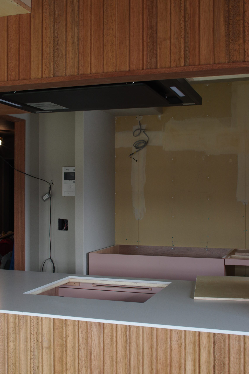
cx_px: 124
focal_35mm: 45
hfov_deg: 29.8
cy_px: 187
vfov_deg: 43.6
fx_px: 468
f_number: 9
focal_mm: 30
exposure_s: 1/20
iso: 400
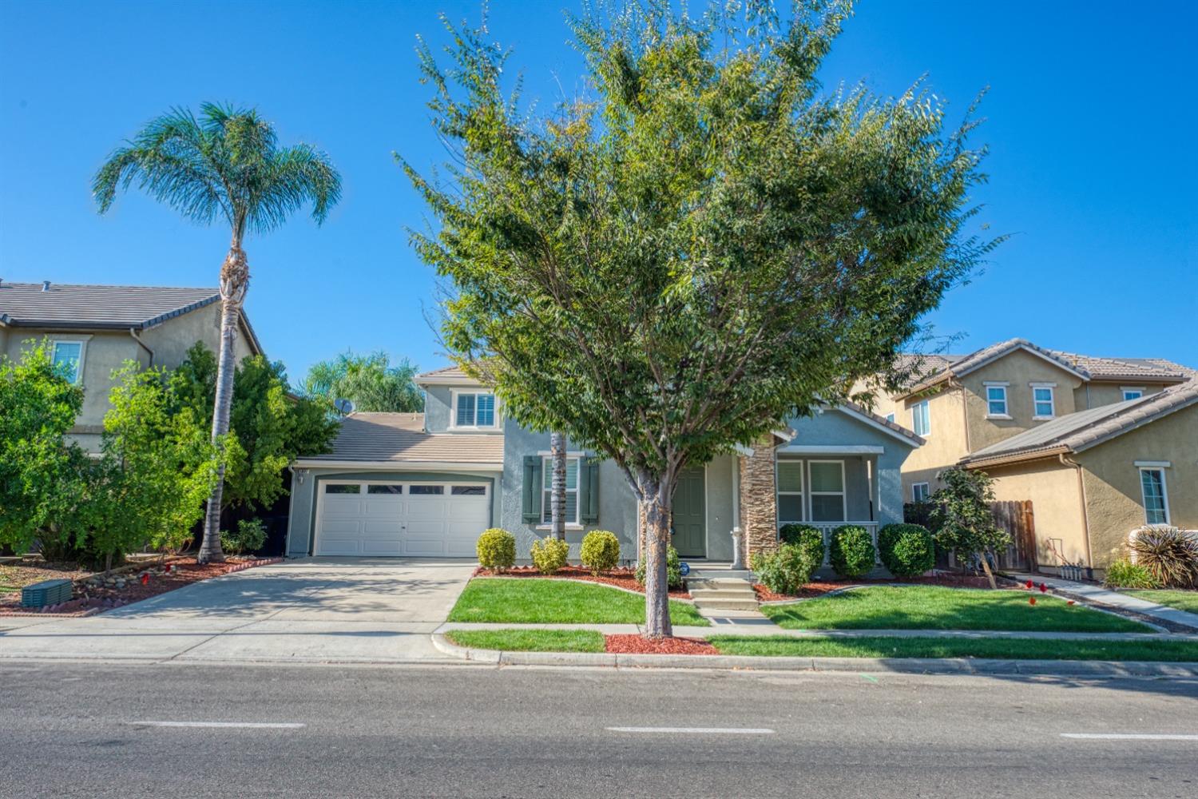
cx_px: 599
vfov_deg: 53.1
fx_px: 799
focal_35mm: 24
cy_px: 400
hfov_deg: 73.7
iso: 400
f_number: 10
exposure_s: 1/200
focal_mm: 24
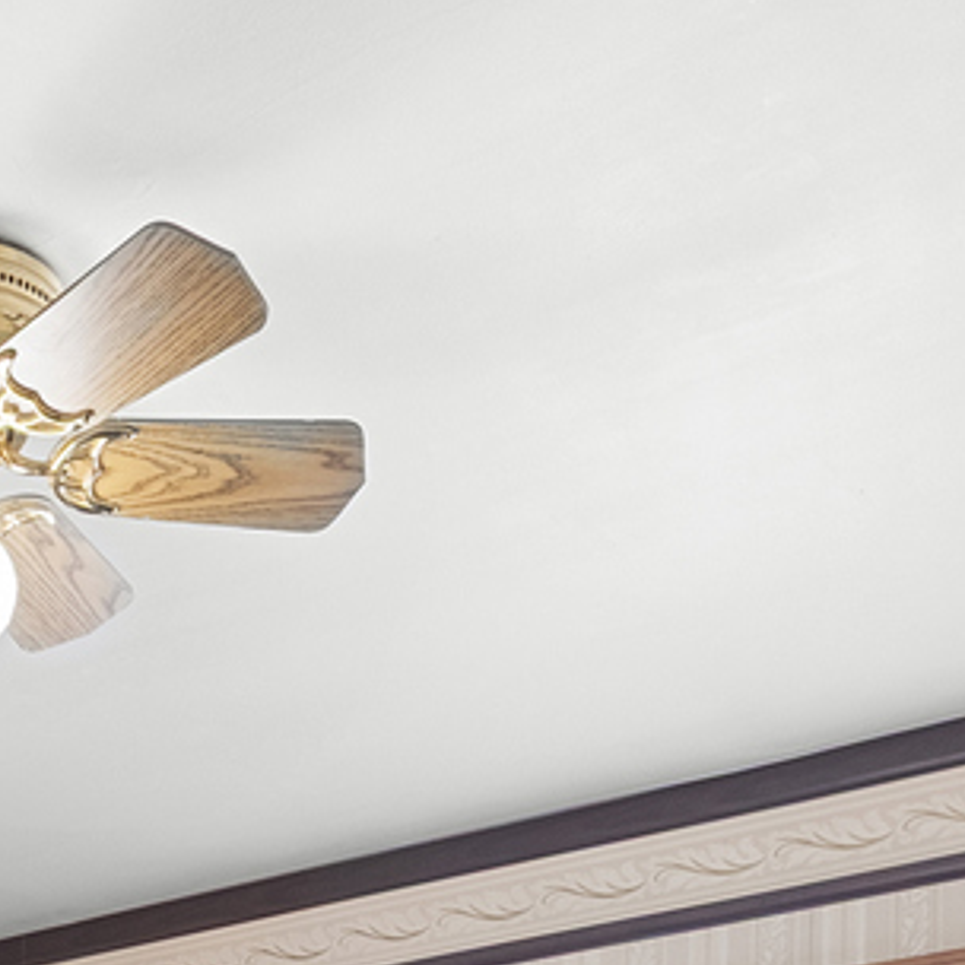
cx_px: -311
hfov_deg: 22.5
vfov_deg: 19.9
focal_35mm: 68
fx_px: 2145
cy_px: 1641
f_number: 8
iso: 320
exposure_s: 1/1.67
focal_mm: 10
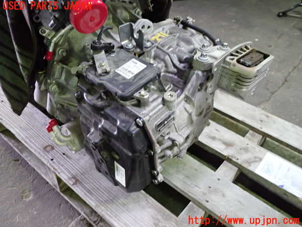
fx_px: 262
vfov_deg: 46.8
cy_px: 114
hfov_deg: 60.0
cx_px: 151
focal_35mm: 30
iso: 640
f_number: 2.3
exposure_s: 1/30
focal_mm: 5.4
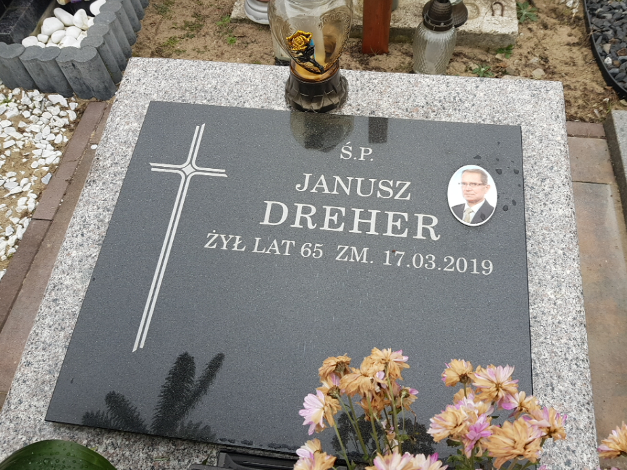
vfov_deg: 51.4
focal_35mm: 27
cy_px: 238
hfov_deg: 65.3
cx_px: 325
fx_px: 489
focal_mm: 4.2
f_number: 1.7
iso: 50
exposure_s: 1/100
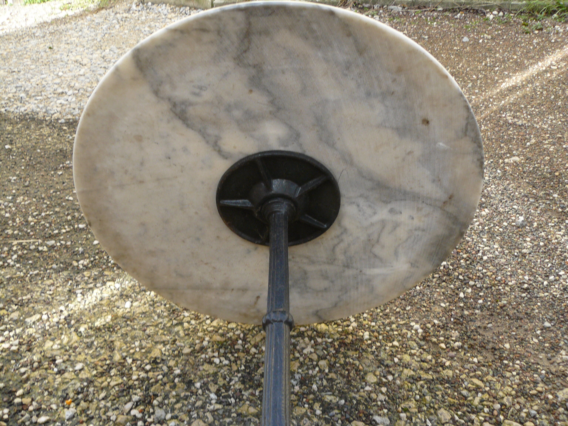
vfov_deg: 39.7
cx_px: 284
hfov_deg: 51.4
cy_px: 213
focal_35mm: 36
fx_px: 591
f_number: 4
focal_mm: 6
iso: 100
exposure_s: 1/100
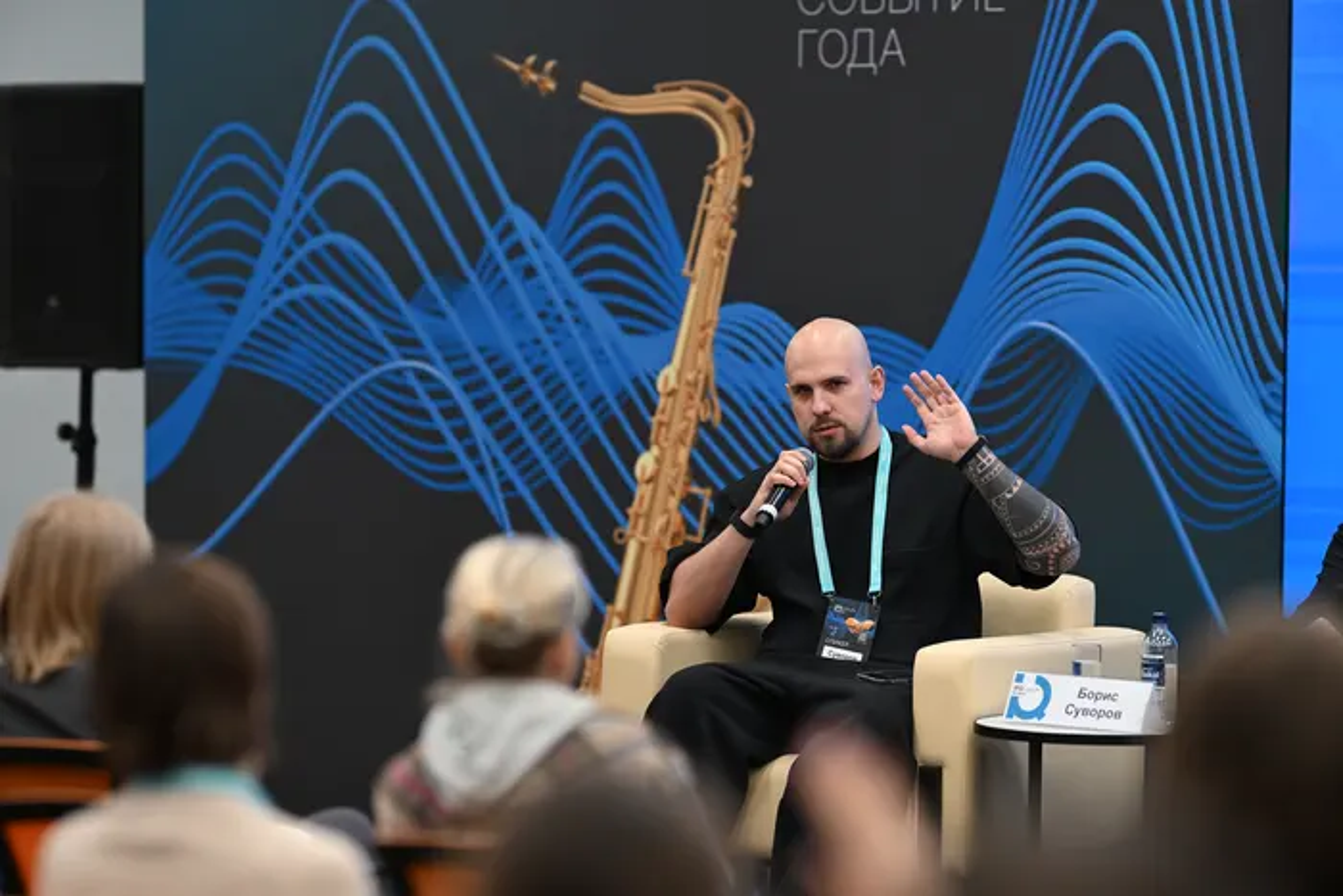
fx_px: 5037
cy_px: 448
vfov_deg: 10.2
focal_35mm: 135
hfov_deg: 15.2
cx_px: 672
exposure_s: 1/250
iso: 400
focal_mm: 135
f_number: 1.8
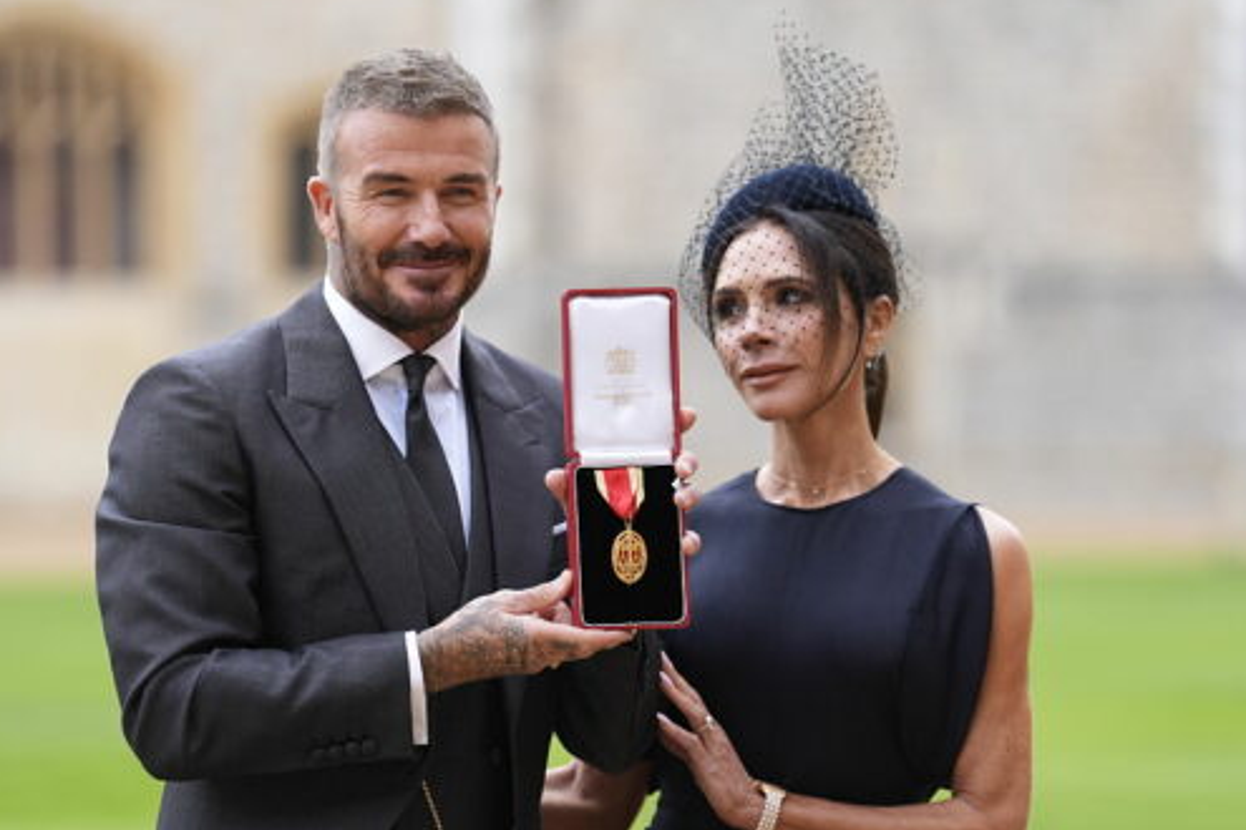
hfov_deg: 9.8
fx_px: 7233
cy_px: 429
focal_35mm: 209
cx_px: 592
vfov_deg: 6.6
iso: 640
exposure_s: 1/800
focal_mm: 188
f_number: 3.2
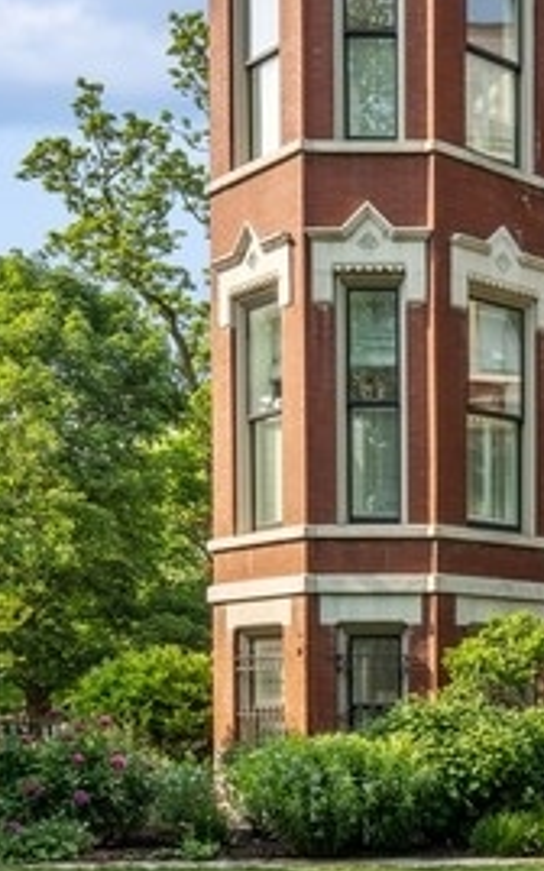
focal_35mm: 58
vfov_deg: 33.2
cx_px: 1117
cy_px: 74
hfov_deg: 16.5
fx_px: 1377
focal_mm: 17
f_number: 8
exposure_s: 1/500
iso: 320
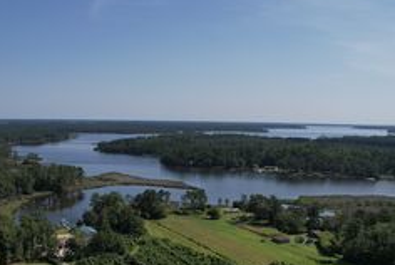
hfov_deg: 46.2
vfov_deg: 32.4
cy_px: 219
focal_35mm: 40
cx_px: 87
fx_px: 439
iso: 100
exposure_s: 1/4000
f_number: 2.8
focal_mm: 8.38
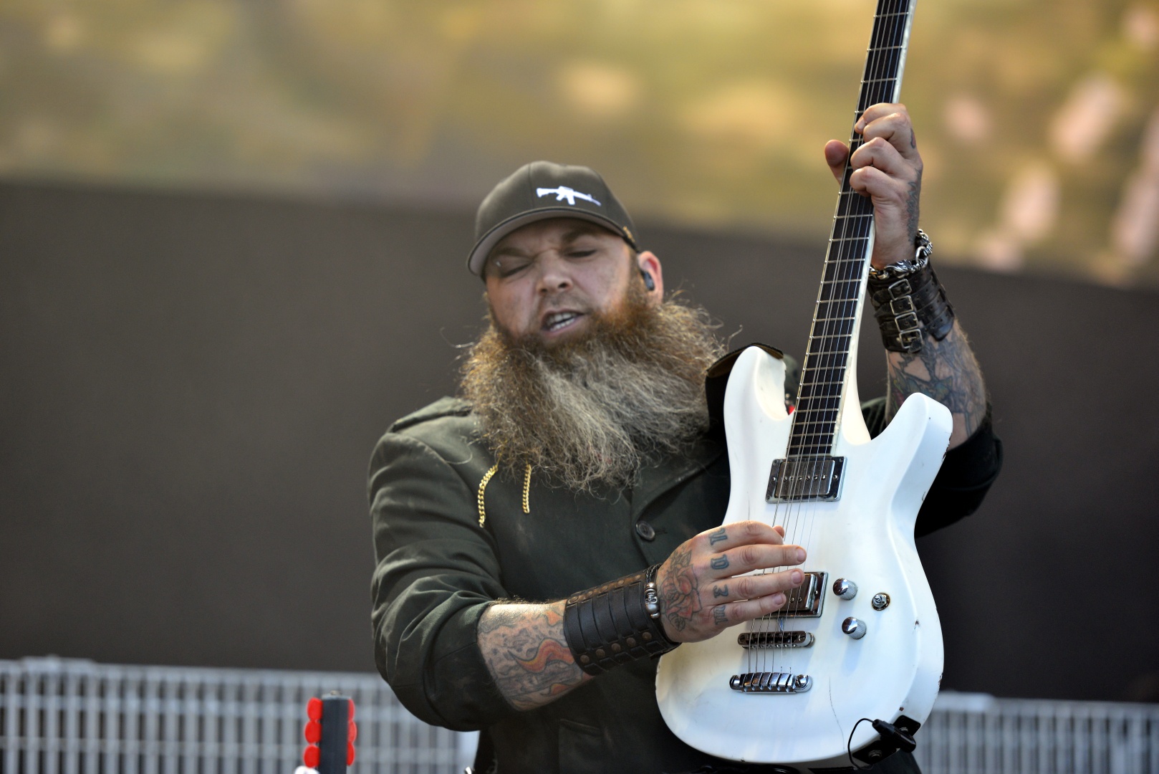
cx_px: 580
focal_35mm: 170
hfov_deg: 12.1
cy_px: 387
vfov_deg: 8.1
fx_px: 5475
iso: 800
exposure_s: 1/1600
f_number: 3.2
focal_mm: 170
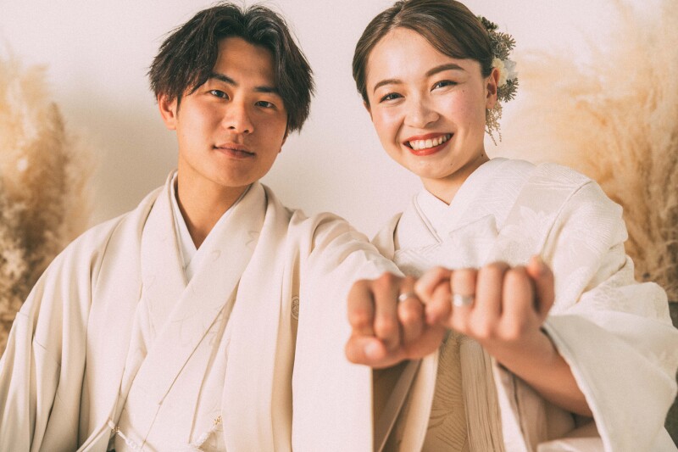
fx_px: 828
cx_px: 339
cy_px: 226
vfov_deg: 30.5
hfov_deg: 44.5
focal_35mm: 44
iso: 500
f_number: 3.5
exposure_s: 1/100
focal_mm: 44
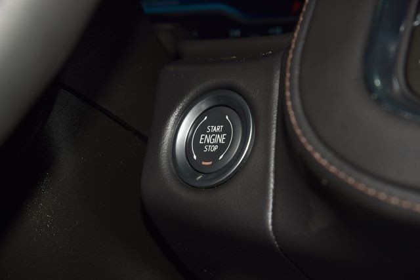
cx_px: 210
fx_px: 1225
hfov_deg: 19.5
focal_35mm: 105
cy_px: 140
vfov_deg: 13.0
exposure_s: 1/125
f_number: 8
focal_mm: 70
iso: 100
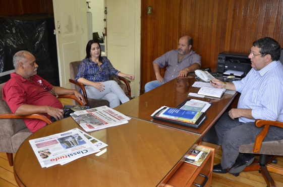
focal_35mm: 33
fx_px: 259
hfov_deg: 57.3
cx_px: 142
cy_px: 94
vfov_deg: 39.8
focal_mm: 22
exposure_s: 1/60
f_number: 4
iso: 720
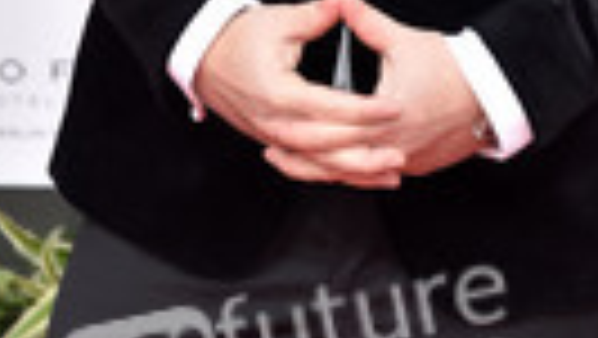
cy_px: -302
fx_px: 6013
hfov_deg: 5.7
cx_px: 423
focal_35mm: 379
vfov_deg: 3.2
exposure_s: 1/160
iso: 400
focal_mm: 120
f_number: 6.3
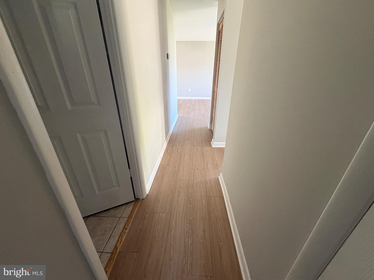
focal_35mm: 14
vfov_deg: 85.7
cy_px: 140
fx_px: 151
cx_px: 187
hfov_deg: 102.1
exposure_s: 1/60
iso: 320
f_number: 2.2
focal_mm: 2.22
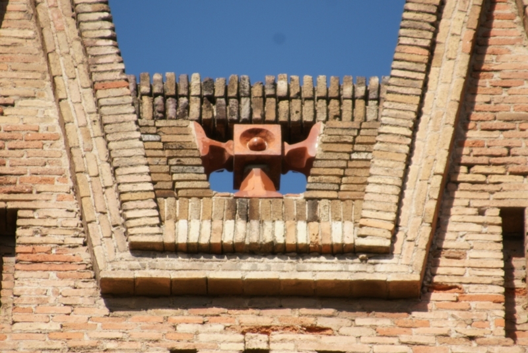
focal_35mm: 450
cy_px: 176
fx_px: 6602
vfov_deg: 3.1
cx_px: 264
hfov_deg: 4.6
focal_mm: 300
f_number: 6.3
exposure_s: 1/500
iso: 200
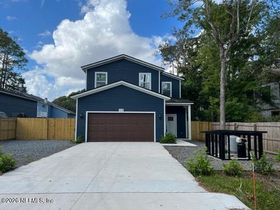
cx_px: 140
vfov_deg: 53.1
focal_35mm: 26
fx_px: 210
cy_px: 105
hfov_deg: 67.3
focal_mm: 5.7
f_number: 1.5
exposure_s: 1/2632
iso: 50
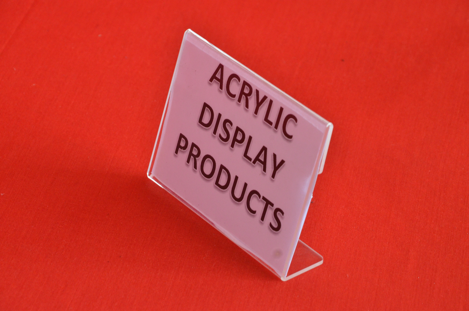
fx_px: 2048
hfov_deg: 13.1
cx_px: 234
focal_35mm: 158
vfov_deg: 8.7
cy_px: 156
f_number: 11
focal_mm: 105
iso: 2000
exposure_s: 1/80
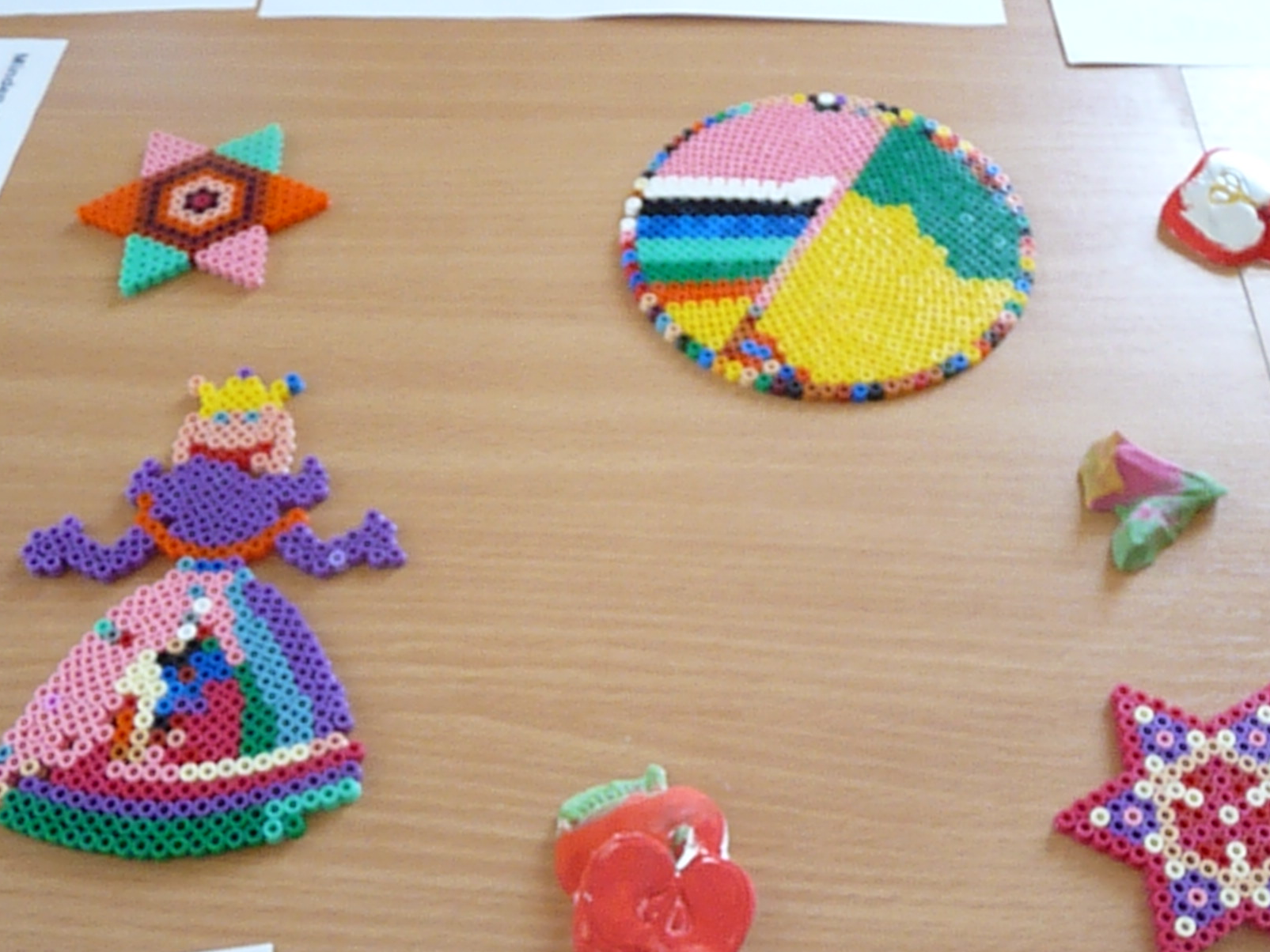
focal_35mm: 37
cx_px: 689
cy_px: 561
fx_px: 1358
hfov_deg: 50.1
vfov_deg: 38.5
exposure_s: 1/40
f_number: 2.8
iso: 800
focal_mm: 5.1
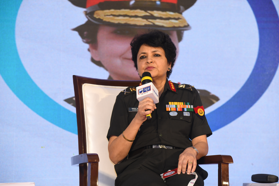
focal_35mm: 120
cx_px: 140
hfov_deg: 17.1
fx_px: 930
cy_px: 93
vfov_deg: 11.4
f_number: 5
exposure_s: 1/125
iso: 1250
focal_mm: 120
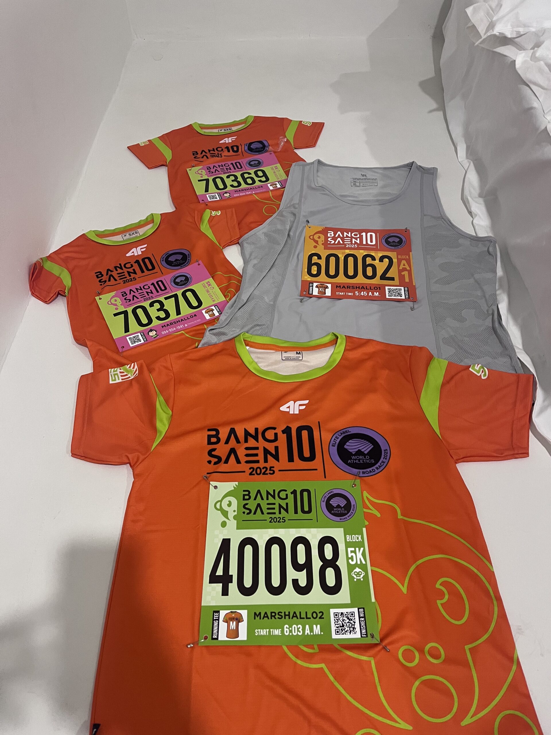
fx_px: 552
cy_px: 368
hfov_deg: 53.1
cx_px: 276
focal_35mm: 26
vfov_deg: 67.3
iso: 320
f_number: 1.6
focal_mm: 5.1
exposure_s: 1/50
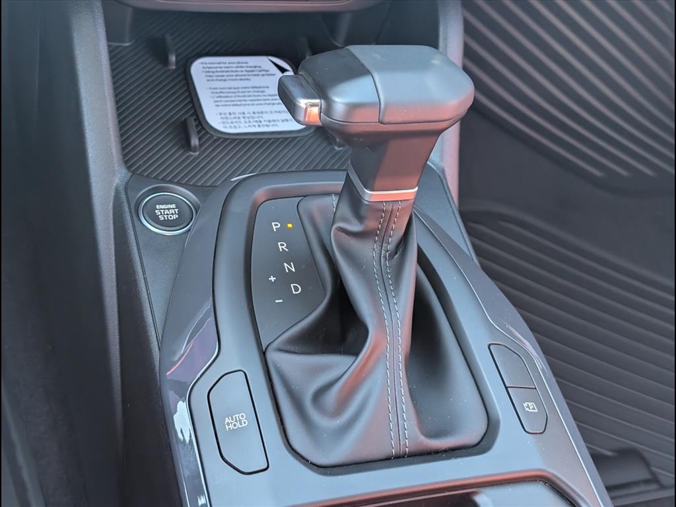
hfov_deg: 38.9
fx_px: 957
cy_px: 254
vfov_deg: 29.7
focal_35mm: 49
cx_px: 338
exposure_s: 1/278
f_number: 1.68
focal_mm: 6.9
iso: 483
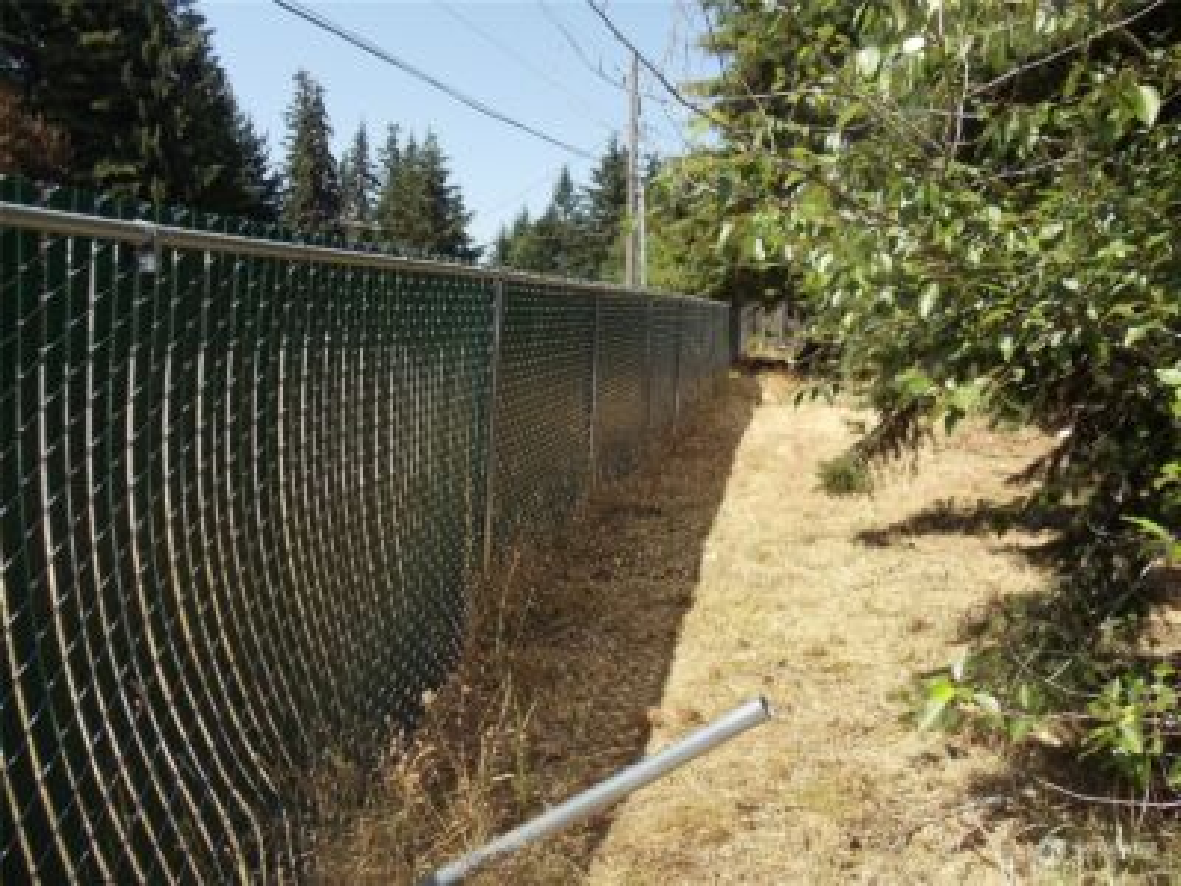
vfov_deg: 32.9
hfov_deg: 42.9
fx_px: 1501
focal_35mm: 44
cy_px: 443
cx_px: 590
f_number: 3.5
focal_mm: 6
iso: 80
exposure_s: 1/250
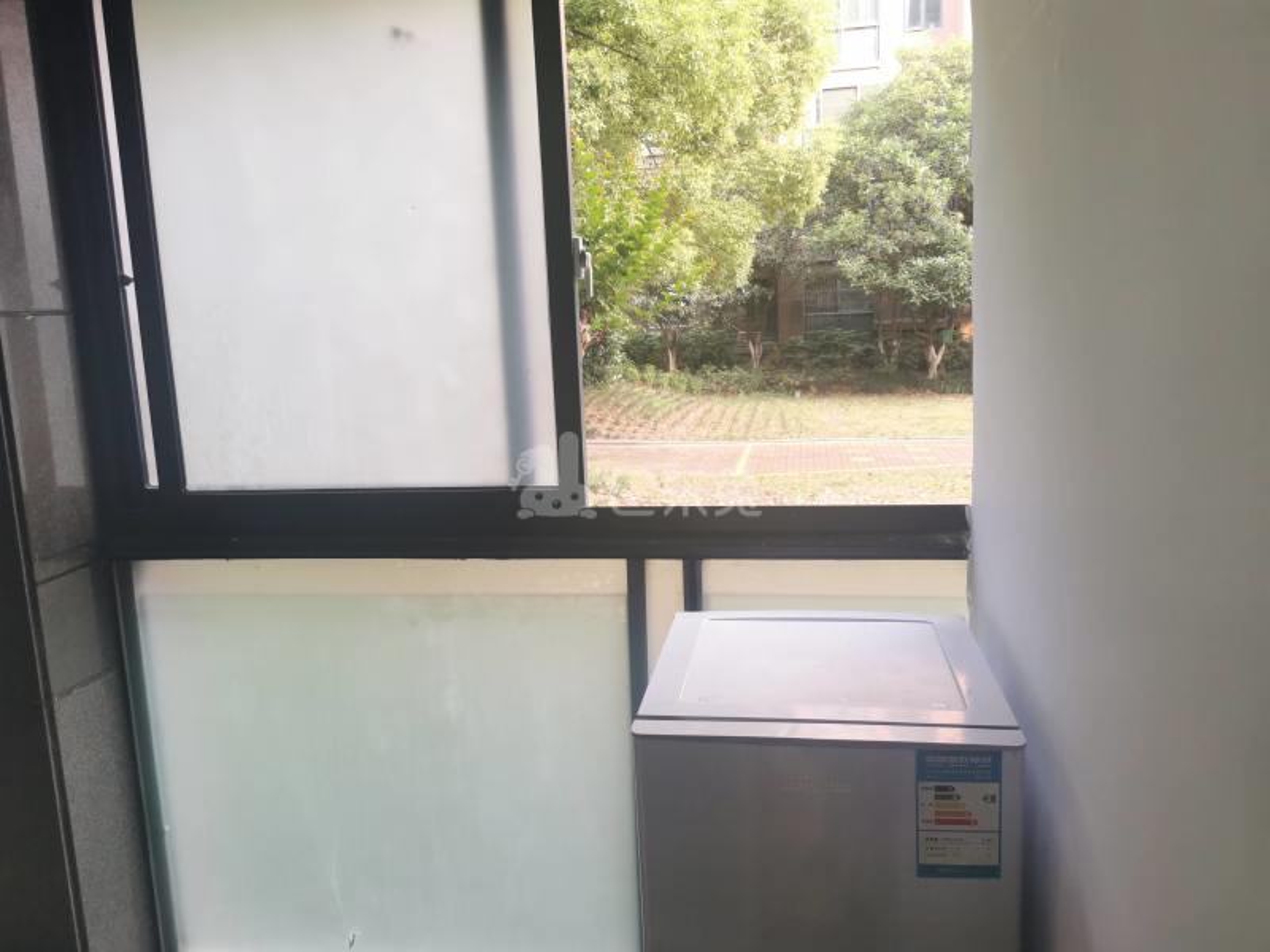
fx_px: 991
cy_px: 476
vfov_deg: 51.4
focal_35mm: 27
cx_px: 635
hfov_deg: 65.3
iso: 125
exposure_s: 1/60
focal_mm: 5.56
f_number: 1.6
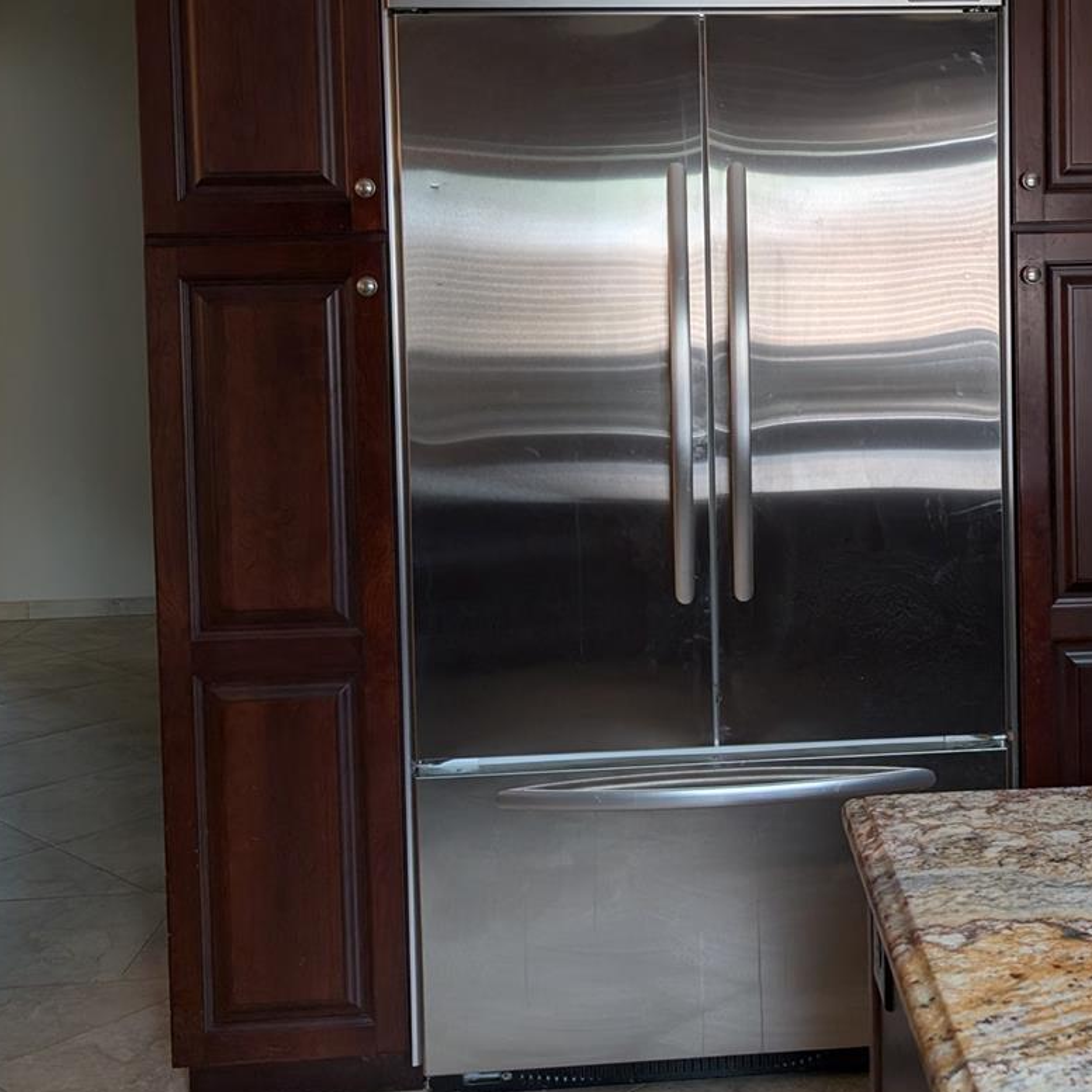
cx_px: 775
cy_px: 313
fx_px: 1499
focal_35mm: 42
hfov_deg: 39.3
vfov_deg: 39.3
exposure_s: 1/158
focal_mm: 6.9
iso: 55
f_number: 1.68
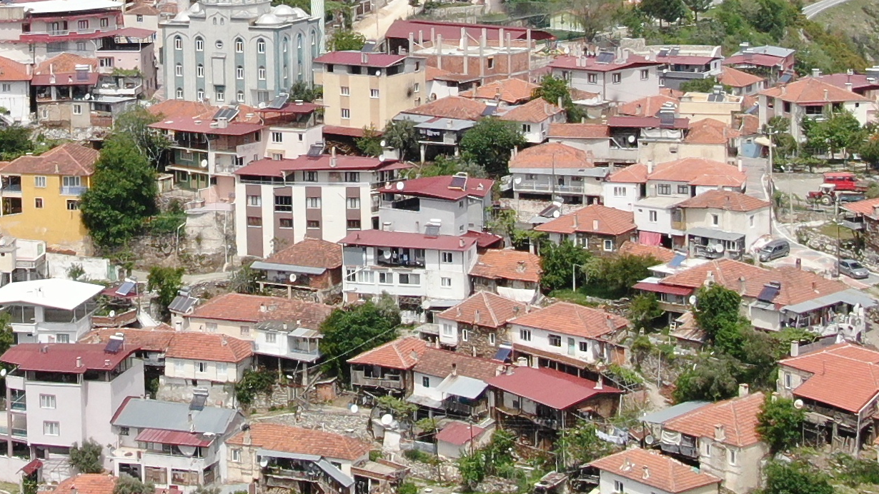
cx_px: 157
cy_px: -54
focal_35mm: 85
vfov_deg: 13.9
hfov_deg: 24.6
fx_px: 1981
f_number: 2.8
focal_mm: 4.39
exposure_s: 1/1000
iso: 100
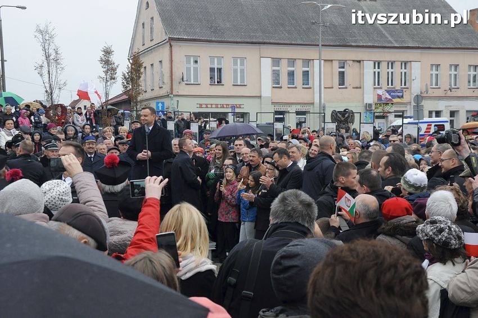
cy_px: 159
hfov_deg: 38.9
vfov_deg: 26.4
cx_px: 239
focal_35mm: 51
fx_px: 677
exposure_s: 1/250
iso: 800
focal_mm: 34
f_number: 8
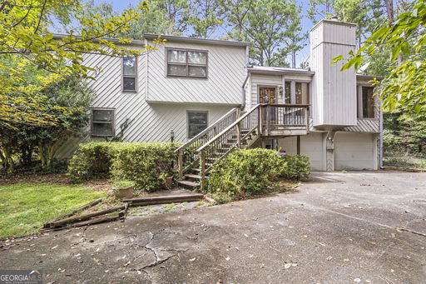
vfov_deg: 73.7
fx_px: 189
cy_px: 142
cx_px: 213
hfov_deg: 96.8
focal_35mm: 16
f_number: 8
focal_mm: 16
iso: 500
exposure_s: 1/320
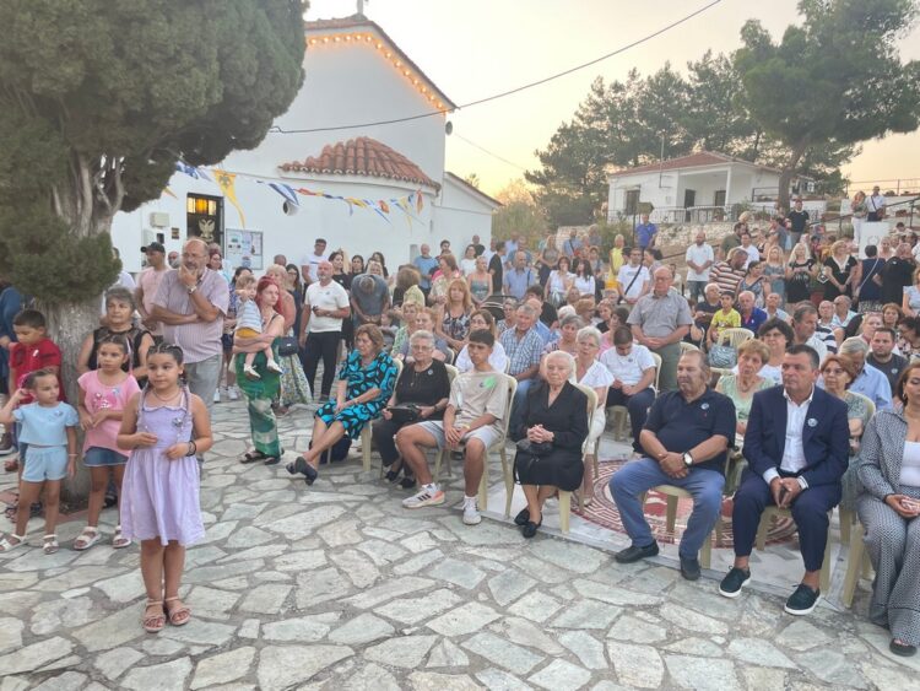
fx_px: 691
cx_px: 460
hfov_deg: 67.3
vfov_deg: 53.1
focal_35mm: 26
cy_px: 346
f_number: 1.6
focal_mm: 4.2
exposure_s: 1/100
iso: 64
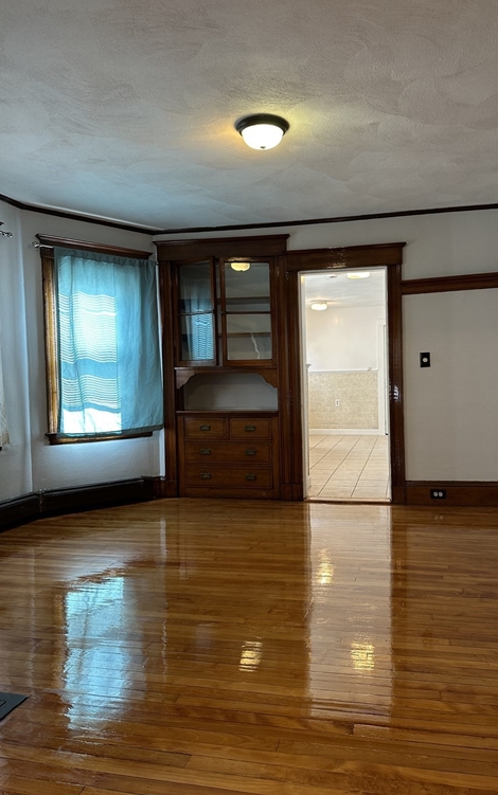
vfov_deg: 70.4
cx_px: 292
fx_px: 564
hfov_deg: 47.4
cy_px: 396
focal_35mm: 26
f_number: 1.78
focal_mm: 6.86
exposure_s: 1/60
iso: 125
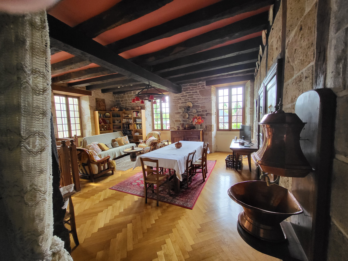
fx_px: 131
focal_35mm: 13
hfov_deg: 106.2
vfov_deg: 89.9
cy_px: 130
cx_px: 174
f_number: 2.2
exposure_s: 1/50
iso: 400
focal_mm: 1.74
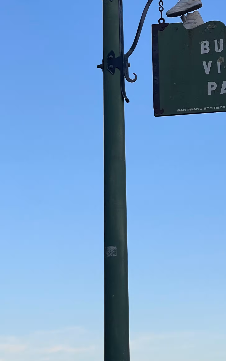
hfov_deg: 11.0
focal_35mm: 118
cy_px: 160
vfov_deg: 17.7
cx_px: 210
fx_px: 1163
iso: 20
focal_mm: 7.5
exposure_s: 1/200
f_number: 2.2
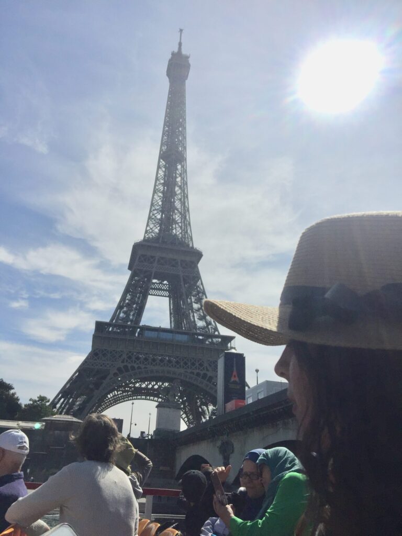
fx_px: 449
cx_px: 201
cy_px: 268
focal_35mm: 29
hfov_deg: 48.2
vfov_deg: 61.7
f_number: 2.2
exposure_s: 1/13333
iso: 32
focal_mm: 4.15
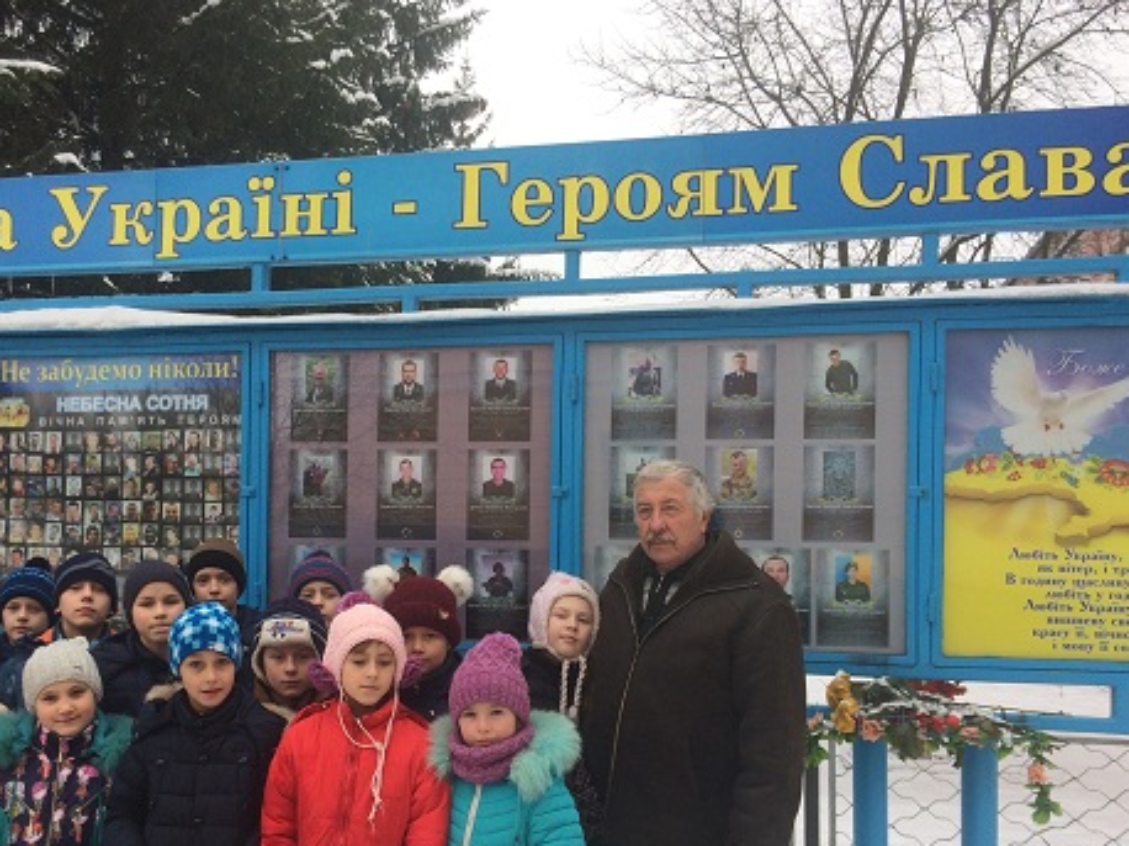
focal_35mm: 38
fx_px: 1239
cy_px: 538
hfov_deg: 48.7
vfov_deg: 37.4
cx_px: 461
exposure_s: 1/321
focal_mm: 4.15
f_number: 2.2
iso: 32
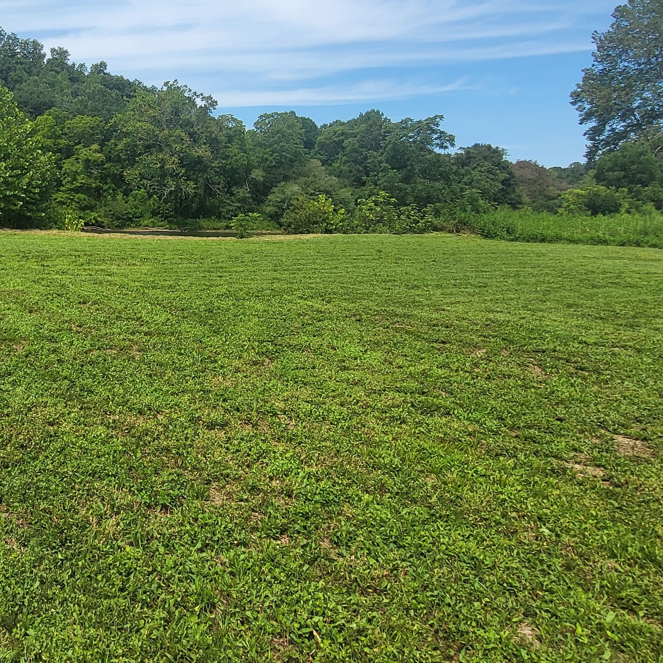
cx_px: 89
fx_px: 607
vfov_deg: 55.8
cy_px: 210
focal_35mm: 28
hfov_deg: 51.8
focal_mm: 1.74
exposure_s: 1/1372
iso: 32
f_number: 2.2
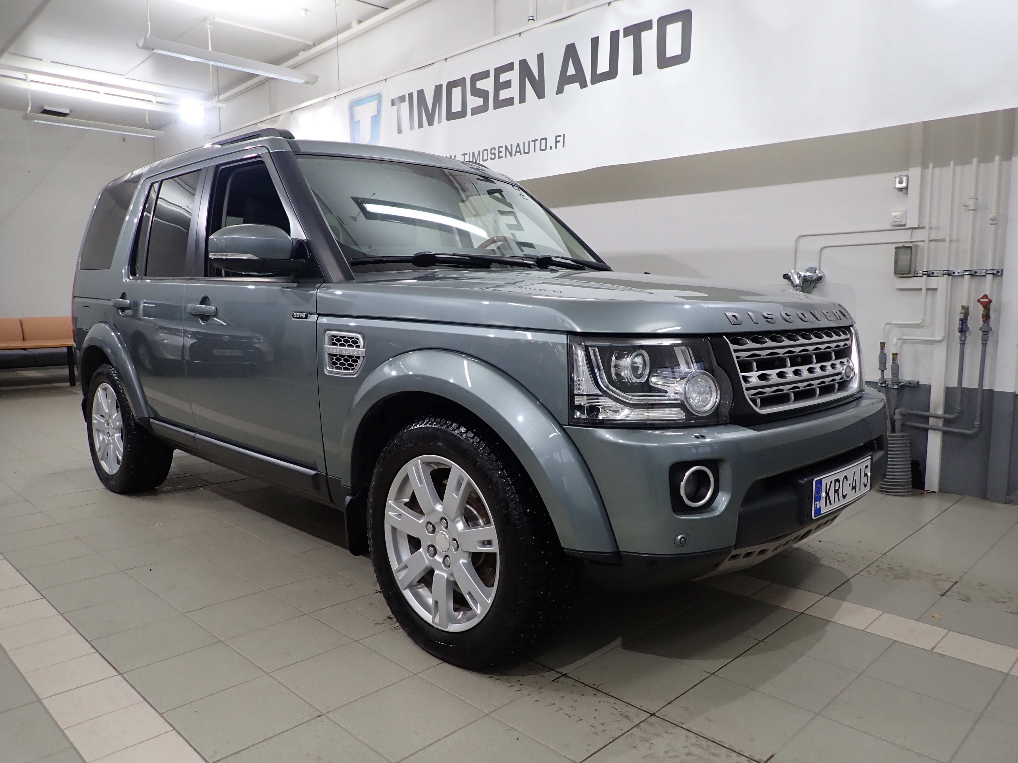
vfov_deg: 54.9
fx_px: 735
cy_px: 382
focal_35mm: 25
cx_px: 509
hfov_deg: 69.4
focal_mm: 4.5
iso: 125
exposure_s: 1/60
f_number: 2
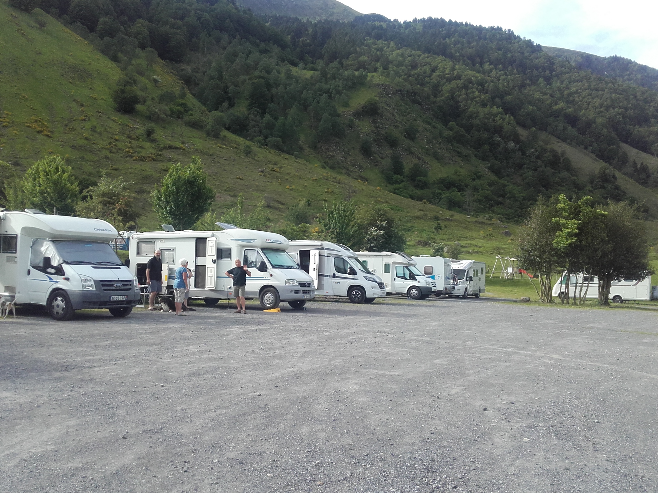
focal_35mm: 33
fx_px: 627
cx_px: 316
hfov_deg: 55.3
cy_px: 243
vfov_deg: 42.9
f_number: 2.2
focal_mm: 3.31
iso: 50
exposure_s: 1/468
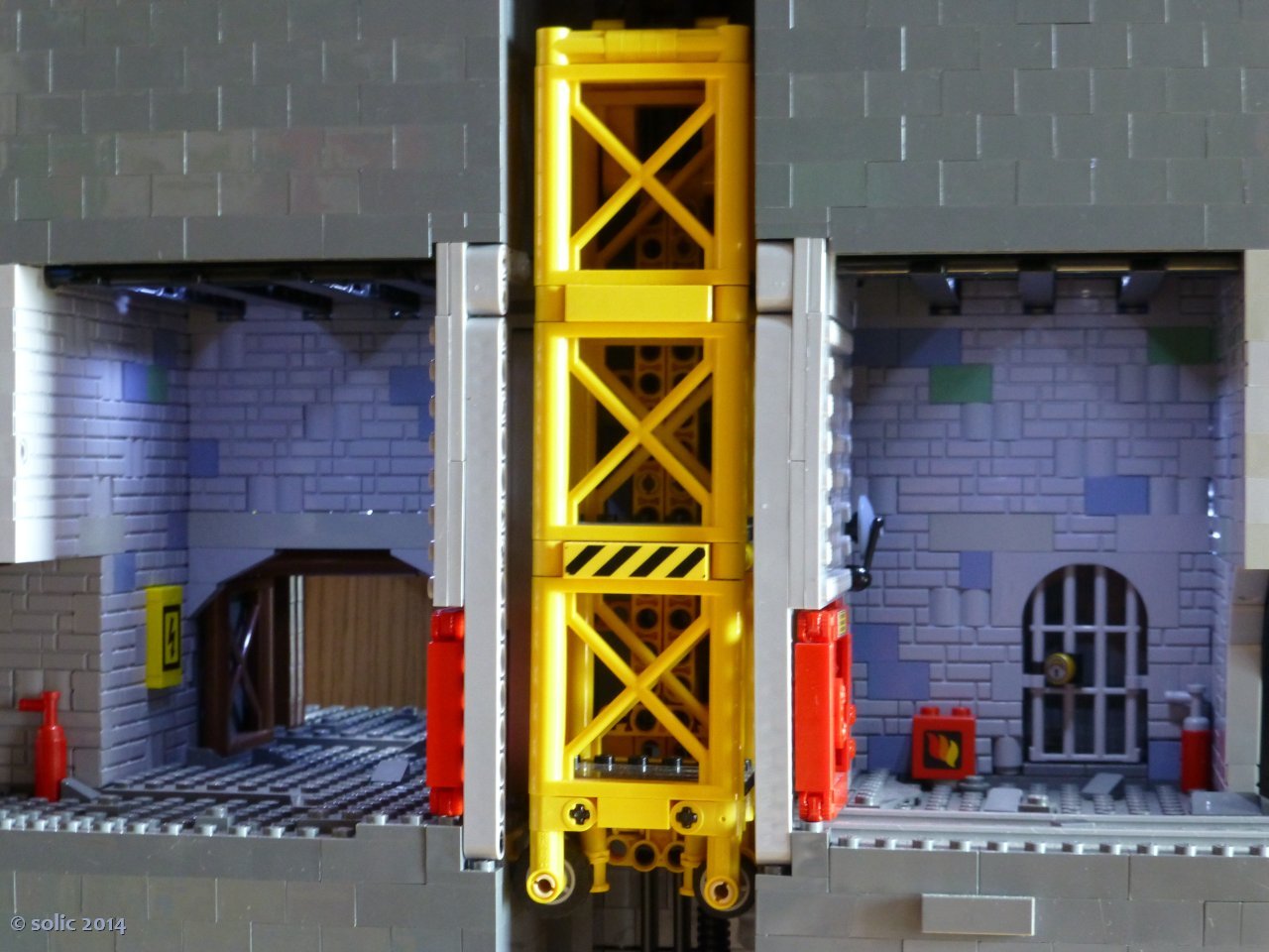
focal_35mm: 70
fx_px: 2566
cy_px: 476
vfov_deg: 21.0
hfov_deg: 27.8
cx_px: 634
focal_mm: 12.5
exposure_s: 1/5
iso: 400
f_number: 5
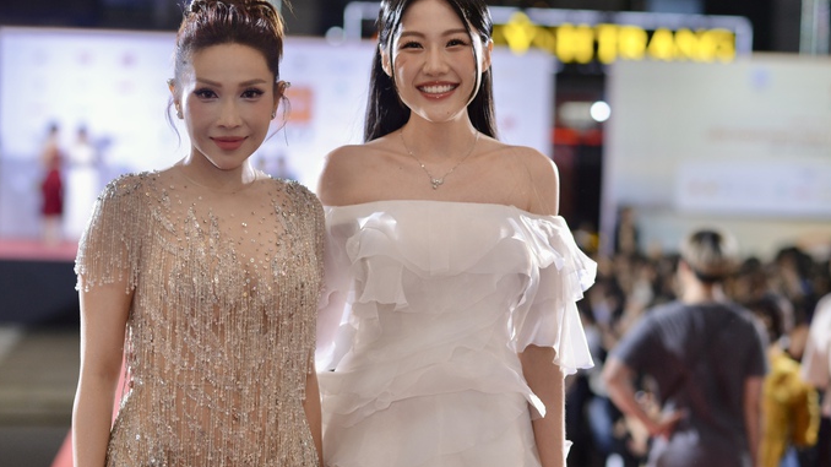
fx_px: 2489
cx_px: 355
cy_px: 253
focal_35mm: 113
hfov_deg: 18.9
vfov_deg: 10.7
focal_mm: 85
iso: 640
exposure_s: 1/200
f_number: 2.8
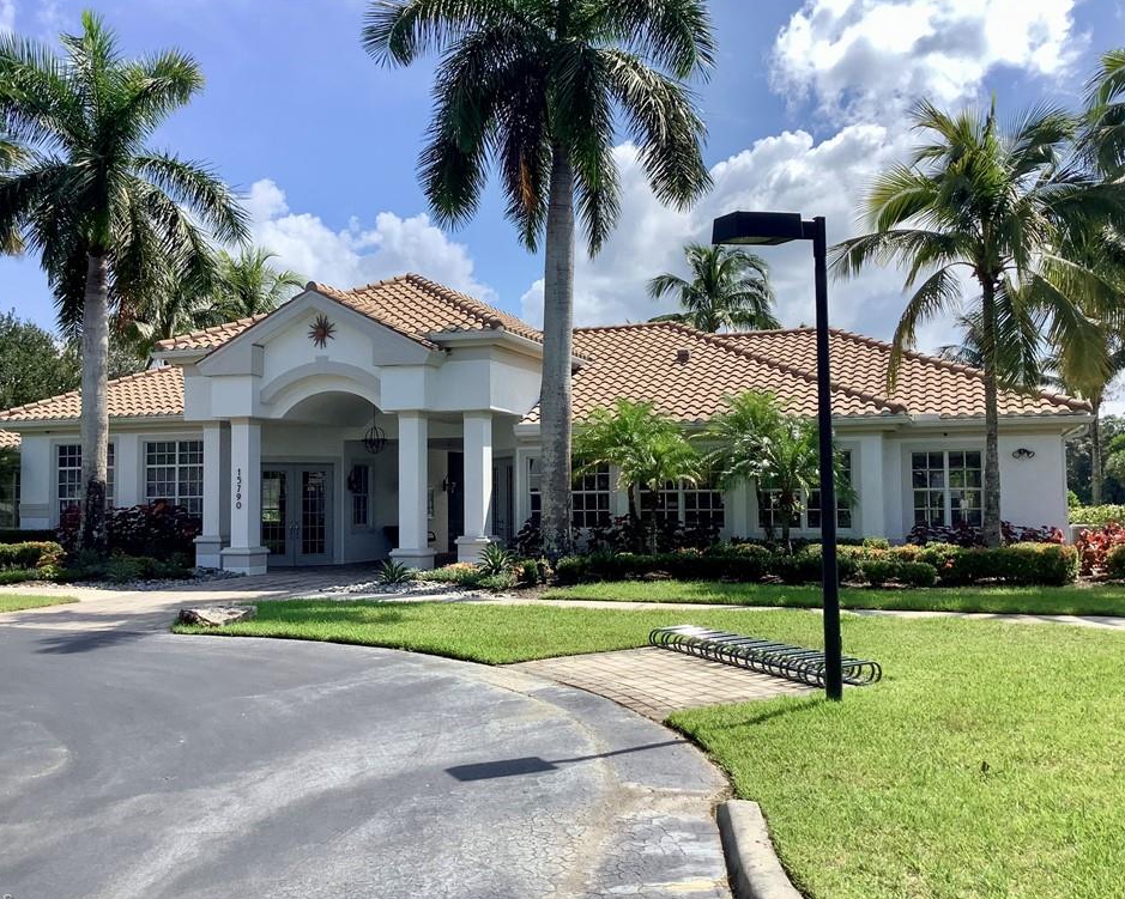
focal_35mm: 33
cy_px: 452
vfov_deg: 44.5
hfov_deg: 54.2
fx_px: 1099
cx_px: 538
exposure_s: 1/1253
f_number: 2.4
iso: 25
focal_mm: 3.3
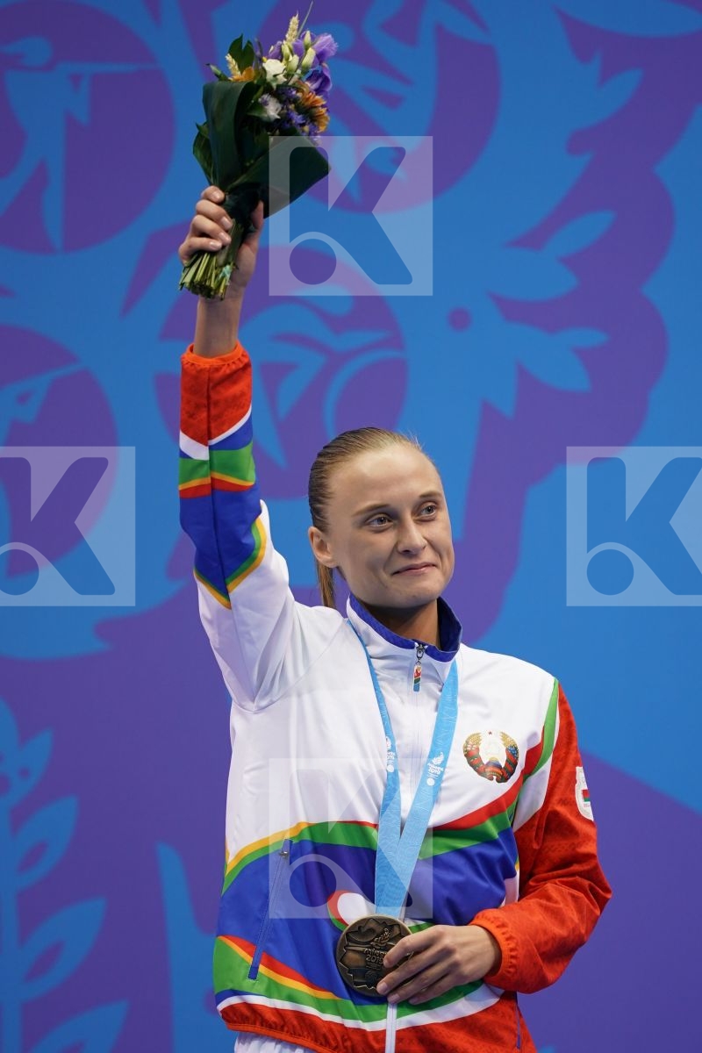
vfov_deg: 3.4
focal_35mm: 600
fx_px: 17549
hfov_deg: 2.3
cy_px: 526
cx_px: 351
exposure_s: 1/500
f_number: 2.8
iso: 500
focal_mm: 400
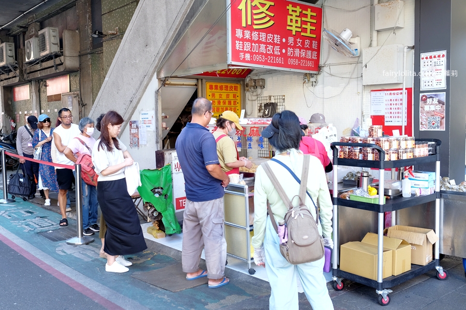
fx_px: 453
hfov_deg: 54.4
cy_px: 155
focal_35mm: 35
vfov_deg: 37.9
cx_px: 233
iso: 400
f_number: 3.6
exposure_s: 1/75
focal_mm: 23
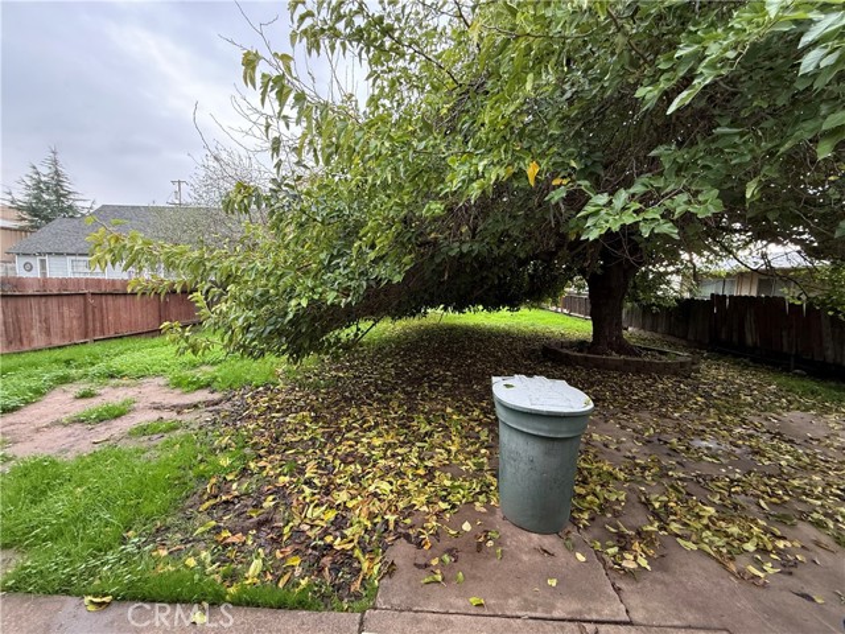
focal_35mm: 14
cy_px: 317
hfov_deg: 102.1
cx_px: 422
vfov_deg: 85.7
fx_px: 342
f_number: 2.2
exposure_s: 1/99
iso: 200
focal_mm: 2.22
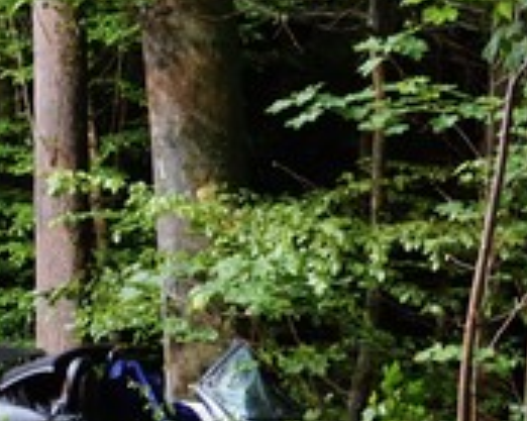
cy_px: 220
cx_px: 227
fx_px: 2776
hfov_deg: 10.8
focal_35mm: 178
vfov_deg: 8.7
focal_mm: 55
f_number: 5.6
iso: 3200
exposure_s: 1/20
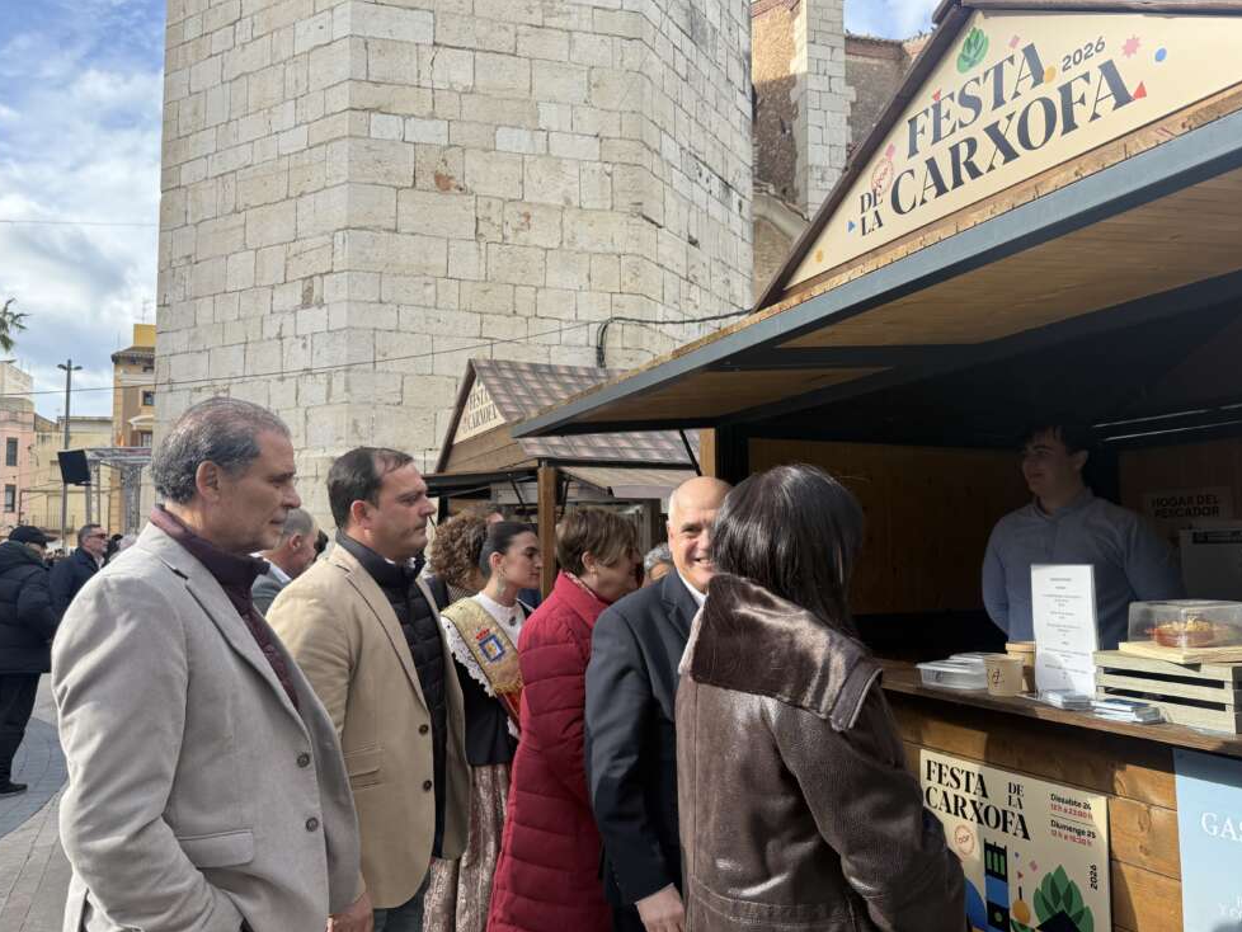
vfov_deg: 53.1
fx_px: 933
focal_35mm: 26
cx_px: 641
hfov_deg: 67.3
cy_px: 483
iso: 100
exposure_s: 1/1437
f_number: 1.78
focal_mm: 6.76
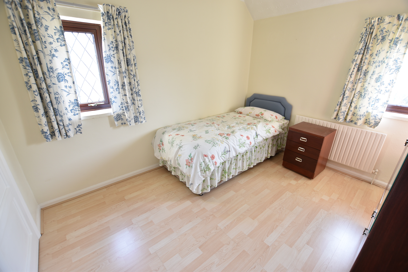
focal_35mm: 15
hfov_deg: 100.3
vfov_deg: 77.4
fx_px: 170
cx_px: 204
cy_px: 136
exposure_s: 1/5
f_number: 3.5
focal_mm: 10
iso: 100
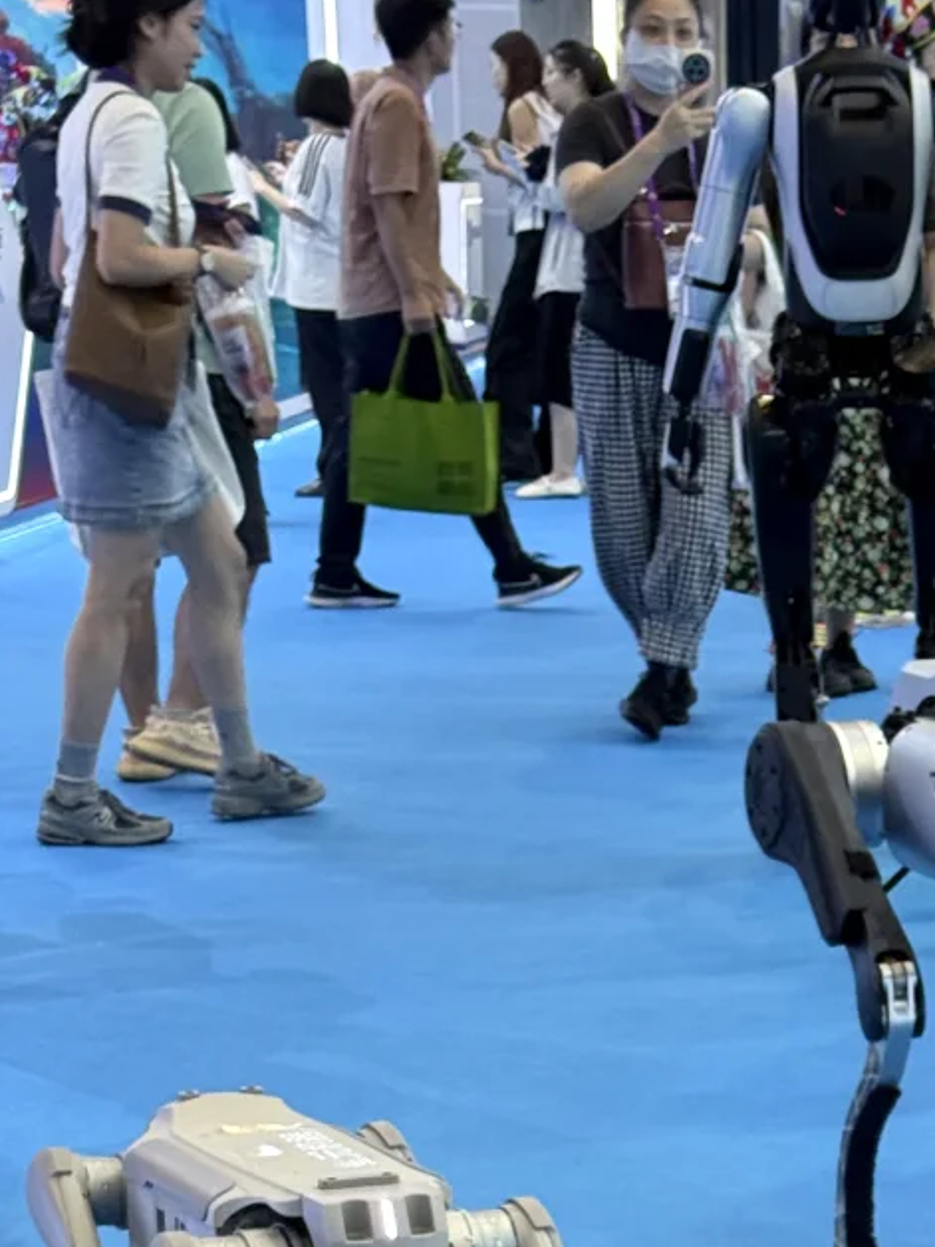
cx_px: 929
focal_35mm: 110
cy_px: 1336
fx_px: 3962
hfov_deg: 13.3
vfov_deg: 17.3
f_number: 1.78
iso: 100
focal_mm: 6.76
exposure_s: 1/73
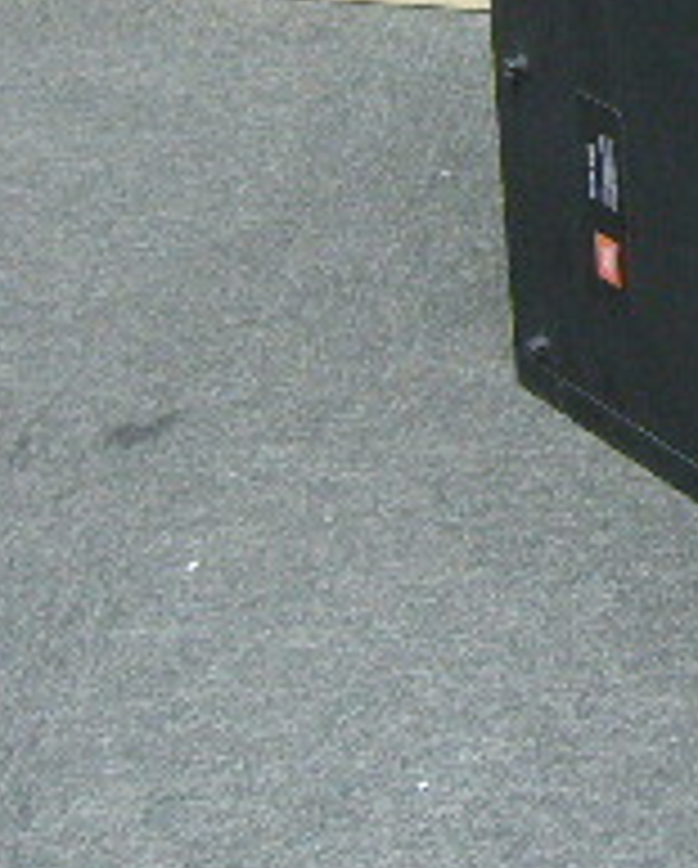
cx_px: 1247
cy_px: -148
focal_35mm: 113
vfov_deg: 16.3
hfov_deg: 12.5
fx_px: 2911
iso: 200
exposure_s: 1/8
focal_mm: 5.8
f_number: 2.8
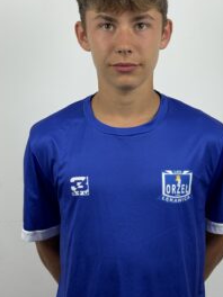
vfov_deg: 26.0
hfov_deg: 19.6
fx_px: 644
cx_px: 125
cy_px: 164
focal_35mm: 75
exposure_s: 1/100
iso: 80
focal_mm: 6.76
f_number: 1.78
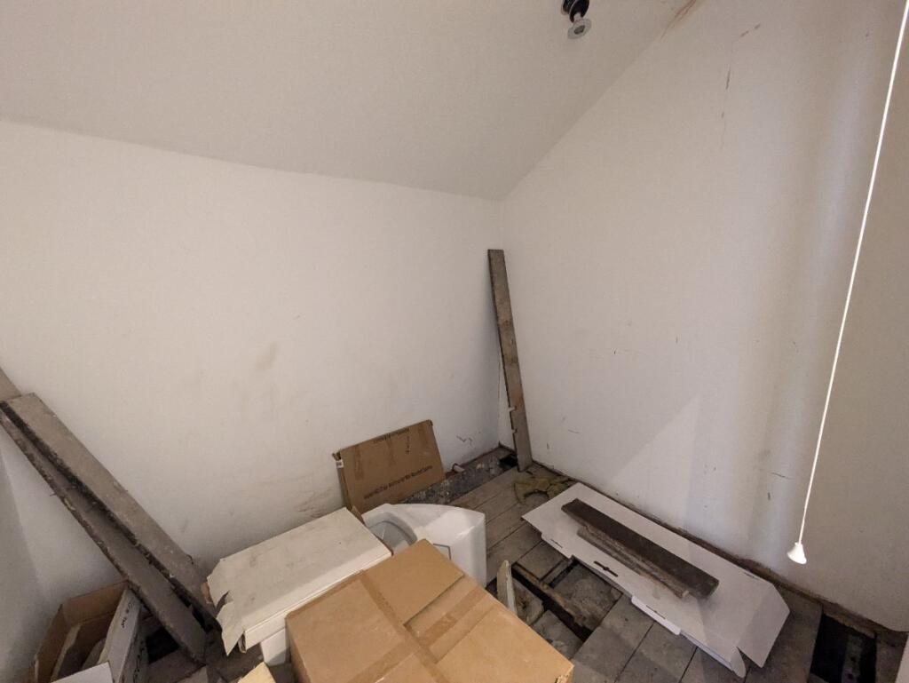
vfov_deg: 85.7
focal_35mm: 14
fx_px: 368
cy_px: 342
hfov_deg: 102.0
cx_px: 454
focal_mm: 1.83
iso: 1139
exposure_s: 1/25
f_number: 2.2
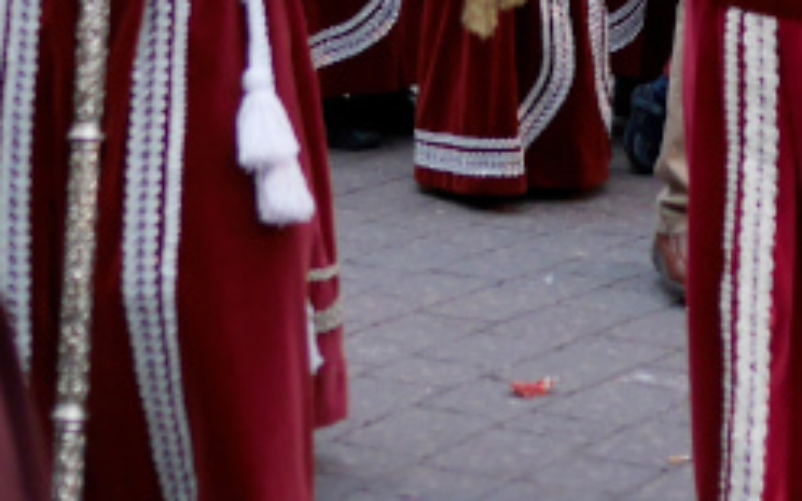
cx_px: 789
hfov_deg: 10.2
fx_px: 4481
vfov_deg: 6.2
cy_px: -574
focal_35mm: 205
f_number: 1.7
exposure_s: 1/125
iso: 500
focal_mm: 20
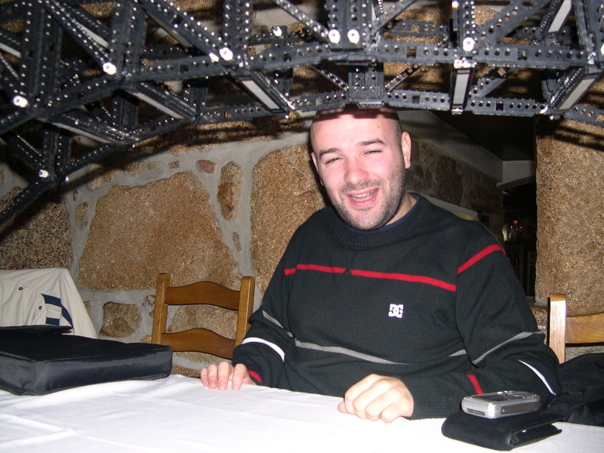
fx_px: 663
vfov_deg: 37.7
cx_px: 302
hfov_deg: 49.0
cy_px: 226
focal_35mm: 38
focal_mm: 8
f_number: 2.8
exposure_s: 1/60
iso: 100
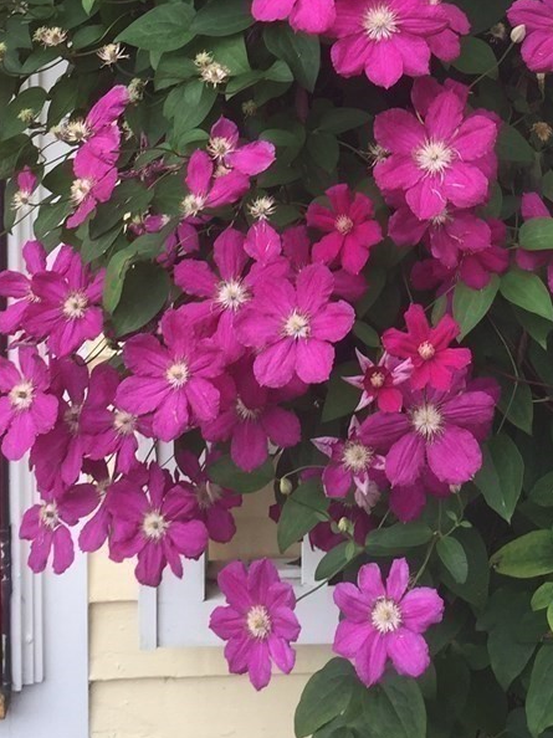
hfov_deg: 19.5
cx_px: 396
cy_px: -92
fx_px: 1599
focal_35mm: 75
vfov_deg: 24.1
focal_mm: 4.15
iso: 32
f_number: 2.2
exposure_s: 1/121
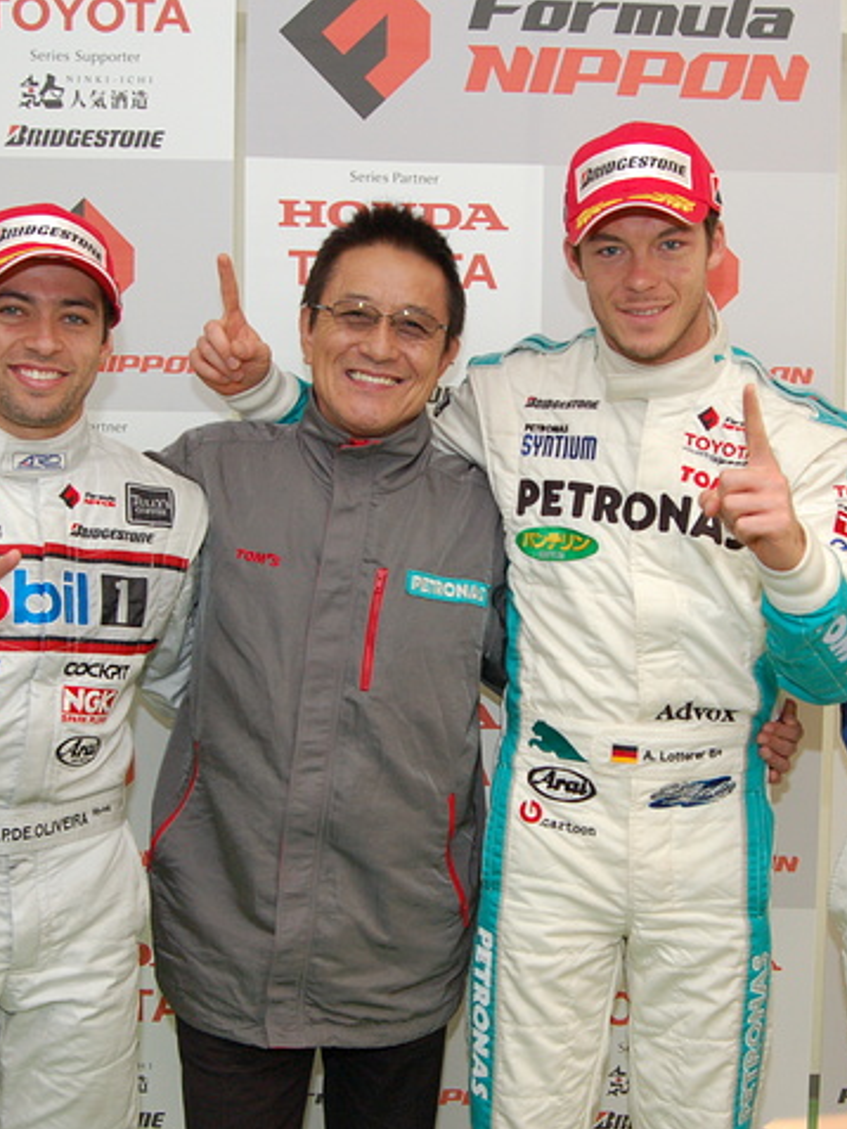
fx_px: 1565
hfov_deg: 30.2
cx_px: 523
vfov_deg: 39.6
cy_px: 566
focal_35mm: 48
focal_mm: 22
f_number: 5.6
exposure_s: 1/60
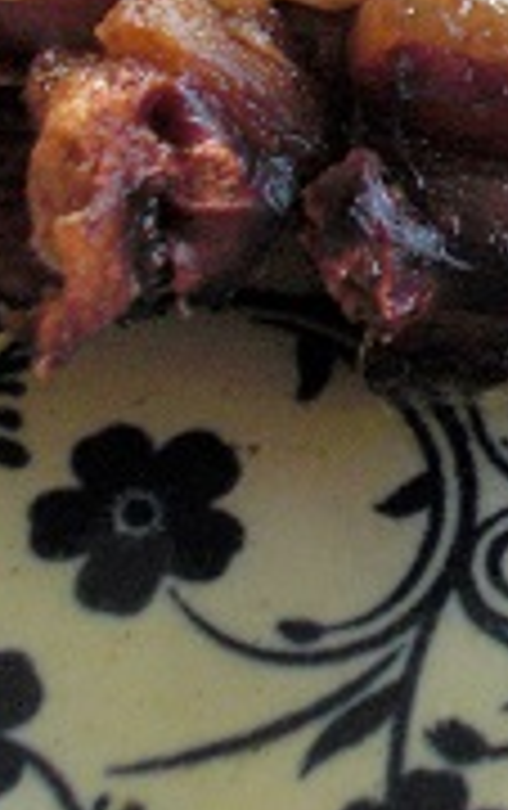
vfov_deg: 16.0
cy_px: -32
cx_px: 850
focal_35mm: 127
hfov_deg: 9.9
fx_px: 2804
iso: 200
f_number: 2.8
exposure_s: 1/125
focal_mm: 6.3
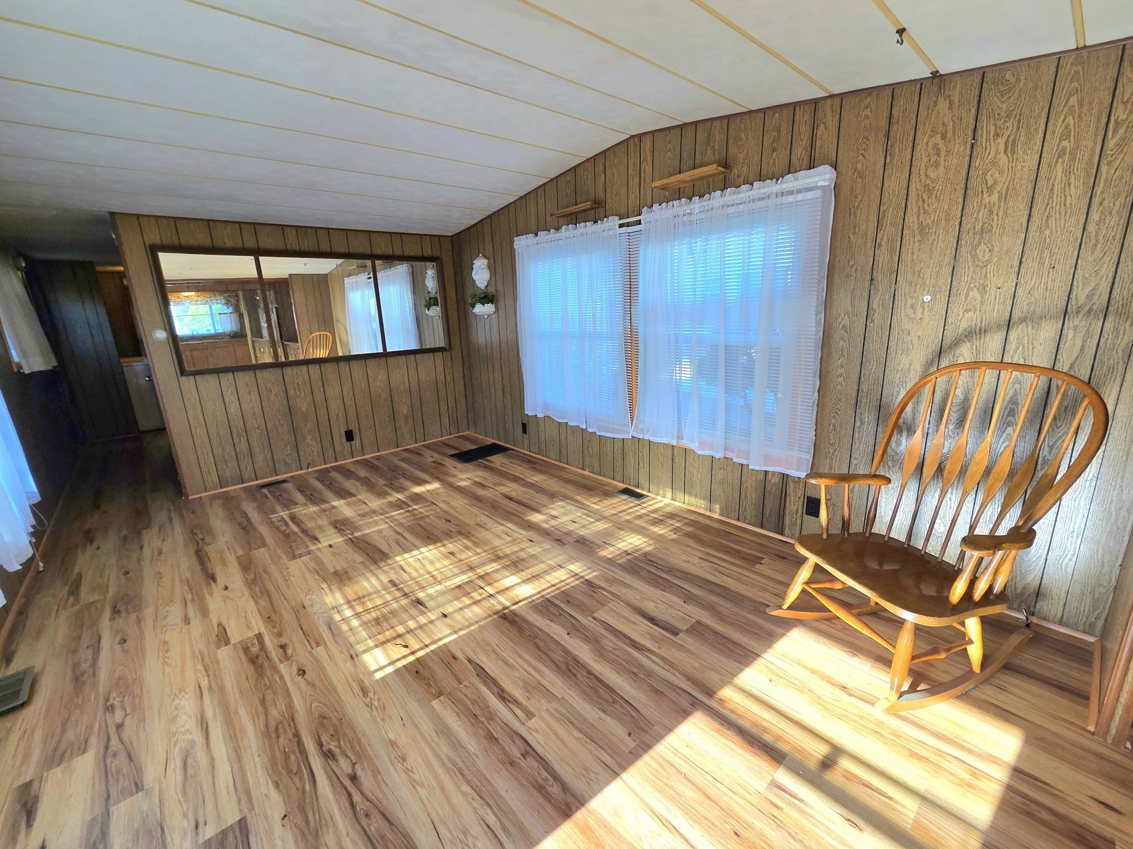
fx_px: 425
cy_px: 424
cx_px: 566
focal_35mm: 13
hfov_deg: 106.2
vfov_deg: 89.9
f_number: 2.2
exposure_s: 1/132
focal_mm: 2.2
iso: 50
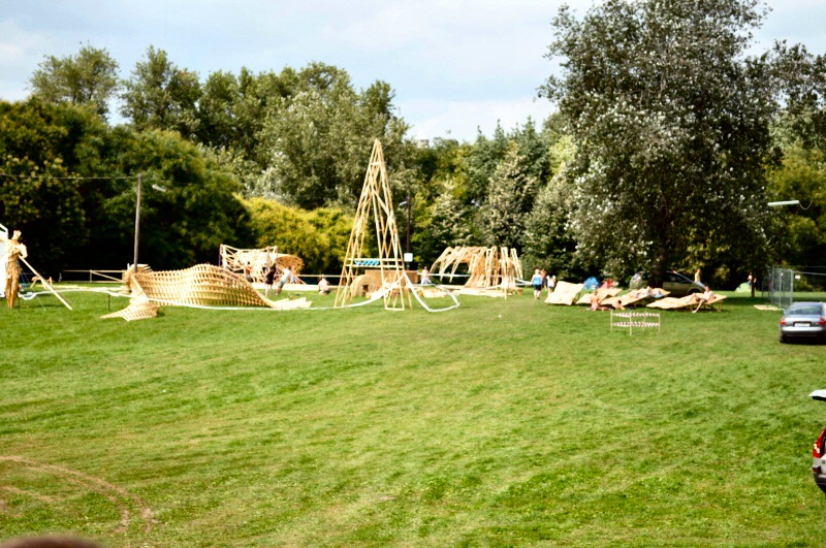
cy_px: 274
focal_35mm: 82
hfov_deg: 24.7
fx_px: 1890
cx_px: 413
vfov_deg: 16.5
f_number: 5.6
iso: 640
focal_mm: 55
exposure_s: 1/800
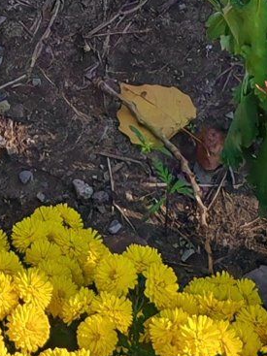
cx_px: 22
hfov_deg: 7.4
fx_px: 2068
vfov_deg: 8.9
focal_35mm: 201
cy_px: -518
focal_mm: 5.52
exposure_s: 1/667
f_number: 1.95
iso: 50
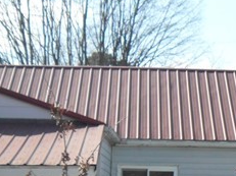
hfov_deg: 12.7
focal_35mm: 155
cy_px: 245
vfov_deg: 9.4
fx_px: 1056
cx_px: 159
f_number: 7.6
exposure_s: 1/180
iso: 80
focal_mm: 6.3
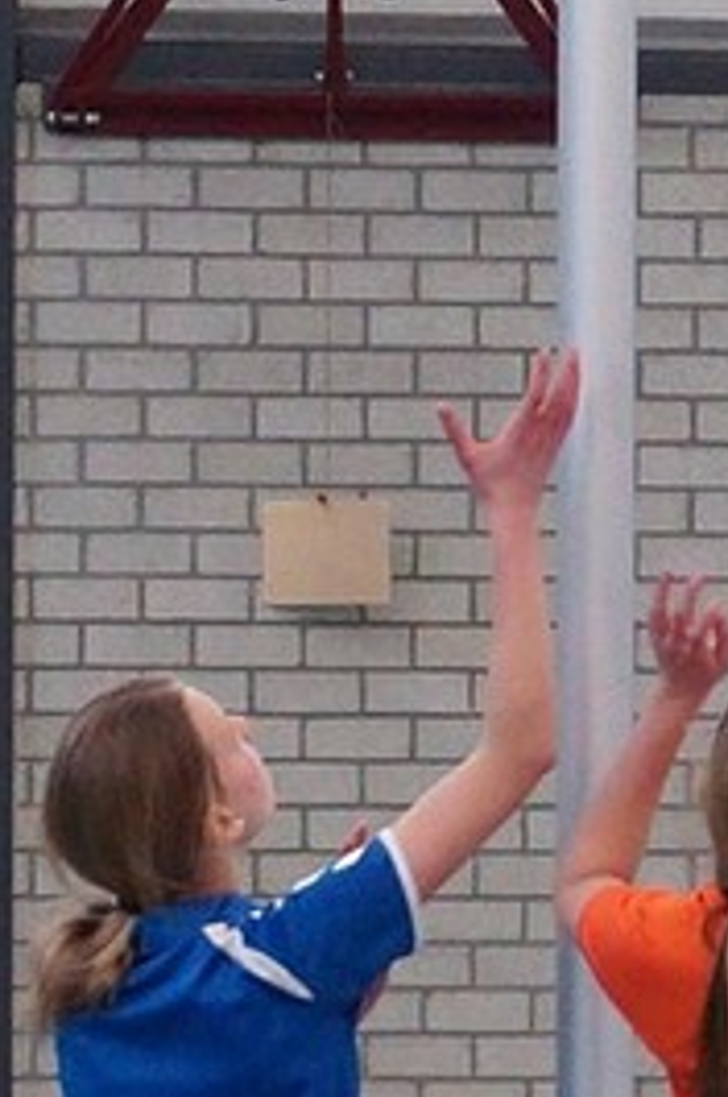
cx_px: 1121
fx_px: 5291
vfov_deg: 11.8
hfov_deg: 7.7
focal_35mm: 174
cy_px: 704
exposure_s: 1/250
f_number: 3.2
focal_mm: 30
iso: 1250
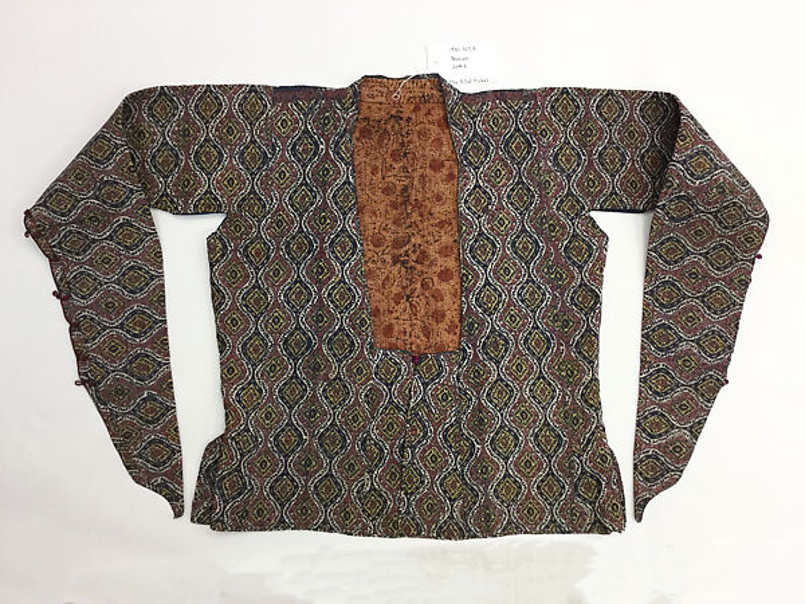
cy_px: 302
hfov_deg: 58.4
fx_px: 721
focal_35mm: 31
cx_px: 402
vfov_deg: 45.4
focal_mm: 3.3
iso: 25
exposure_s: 1/30
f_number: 2.4
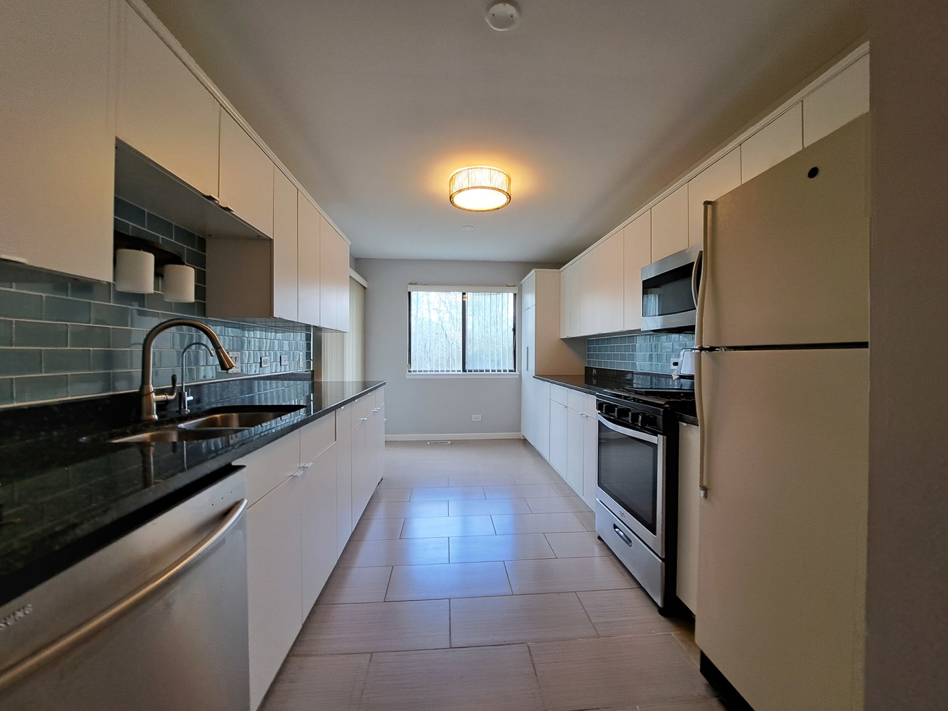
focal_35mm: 13
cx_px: 474
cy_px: 356
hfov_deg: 106.2
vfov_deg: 89.9
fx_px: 356
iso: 64
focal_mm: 1.74
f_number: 2.2
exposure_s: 1/40
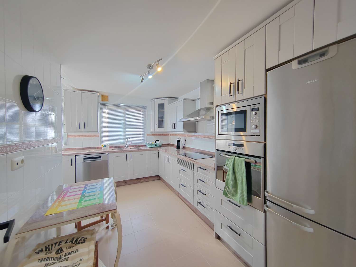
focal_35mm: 13
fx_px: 134
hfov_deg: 106.2
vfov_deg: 89.9
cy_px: 134
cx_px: 178
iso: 640
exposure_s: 1/33
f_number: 2.2
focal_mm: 2.16
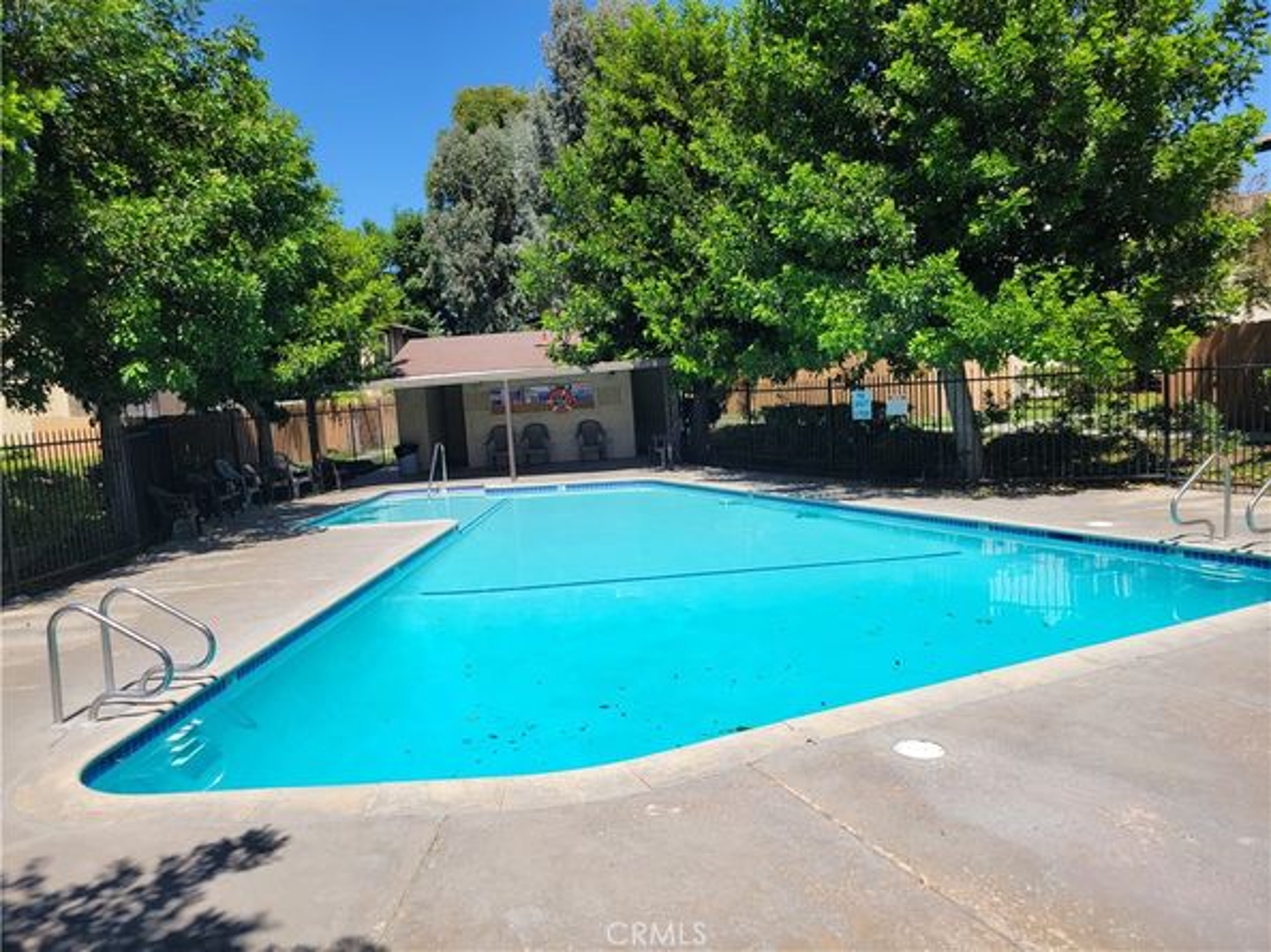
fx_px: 954
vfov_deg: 53.0
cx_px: 636
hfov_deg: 67.3
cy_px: 476
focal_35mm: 26
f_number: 1.8
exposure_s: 1/2289
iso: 40
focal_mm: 5.4
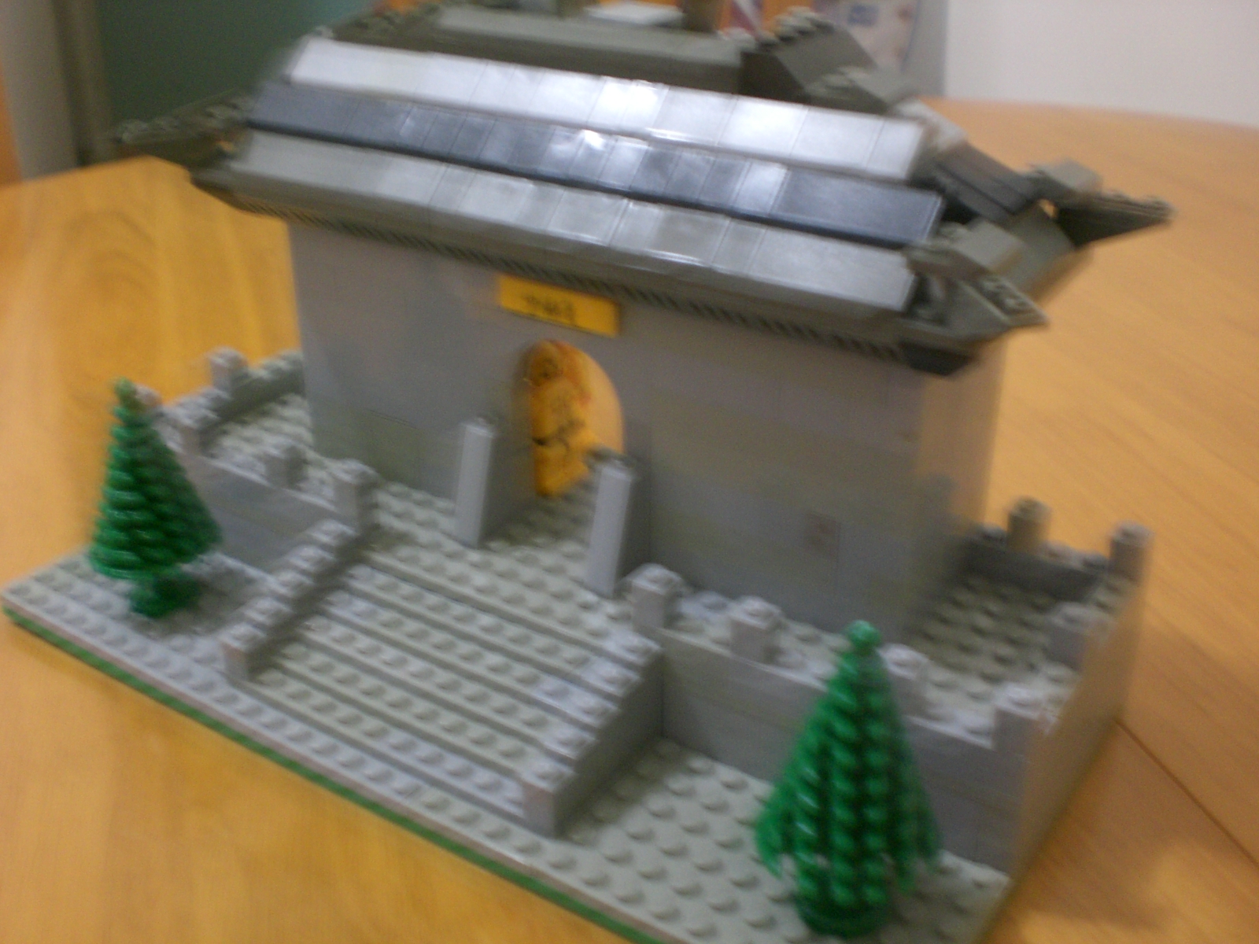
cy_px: 472
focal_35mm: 38
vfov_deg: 37.7
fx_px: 1382
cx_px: 630
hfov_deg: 49.0
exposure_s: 1/2.5
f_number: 3.1
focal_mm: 6.3
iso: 200
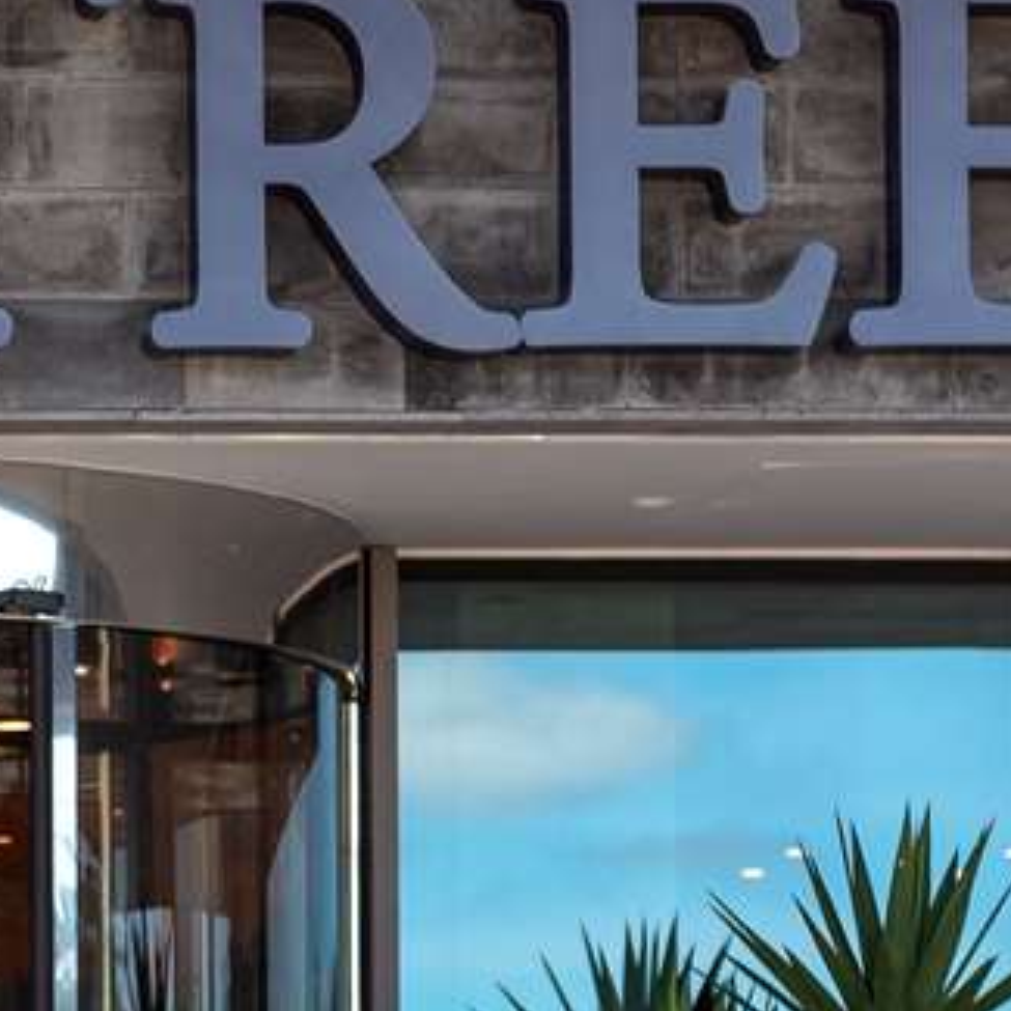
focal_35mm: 243
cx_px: -327
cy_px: 980
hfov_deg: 7.1
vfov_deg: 7.2
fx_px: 8029
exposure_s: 1/640
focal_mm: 62
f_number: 2.8
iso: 100
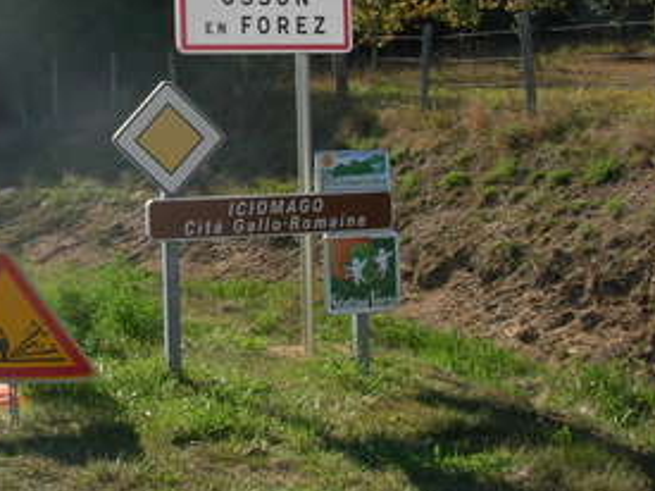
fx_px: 1570
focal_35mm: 83
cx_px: 67
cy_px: 93
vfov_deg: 17.6
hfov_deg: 23.0
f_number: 4.9
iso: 79
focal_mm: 6.3
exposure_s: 1/373
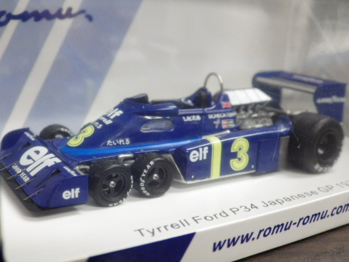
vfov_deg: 29.1
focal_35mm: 50
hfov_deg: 38.2
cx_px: 174
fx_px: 504
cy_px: 131
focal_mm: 9
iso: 800
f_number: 3.8
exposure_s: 1/40
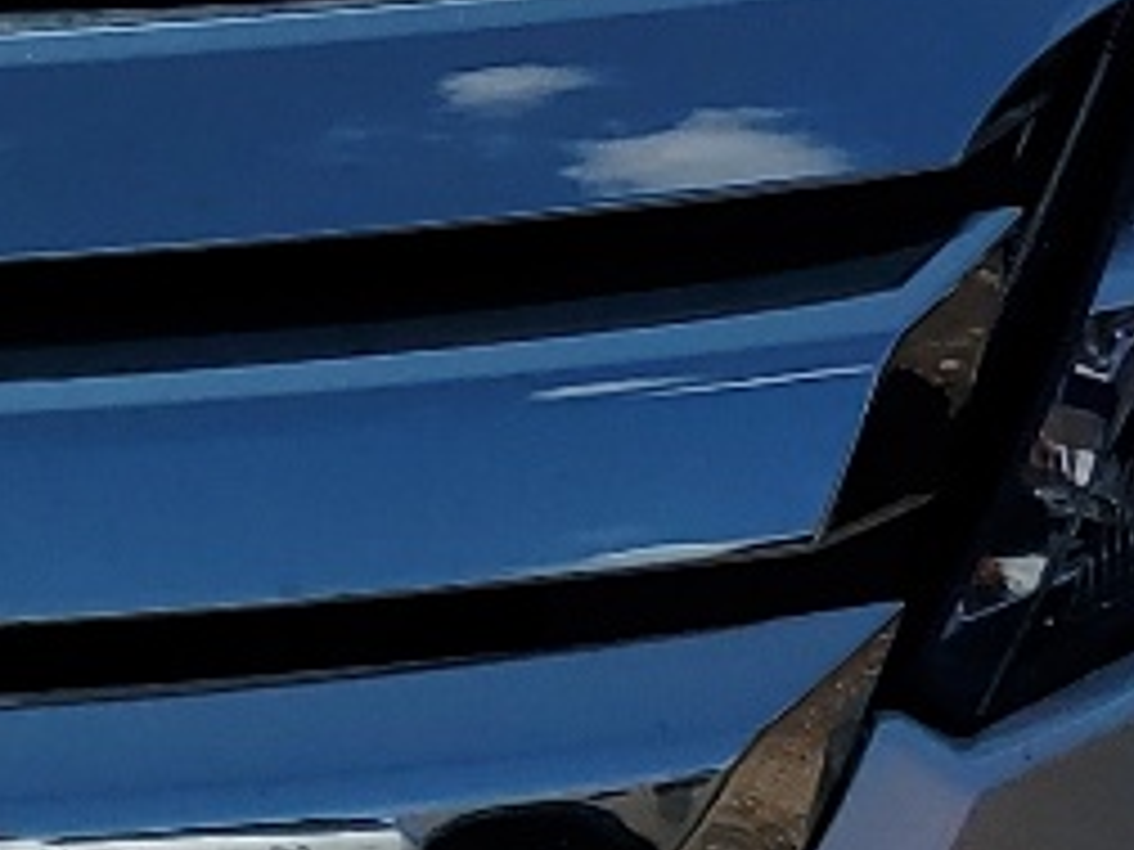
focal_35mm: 165
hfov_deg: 11.5
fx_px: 5405
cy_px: -360
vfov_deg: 8.8
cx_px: -585
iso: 52
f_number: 1.5
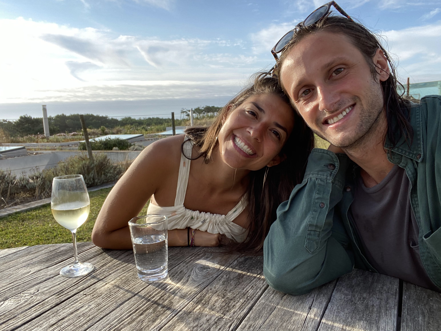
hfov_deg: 60.0
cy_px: 166
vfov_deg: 46.8
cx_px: 220
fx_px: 382
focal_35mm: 30
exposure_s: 1/259
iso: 25
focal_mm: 2.71
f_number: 2.2
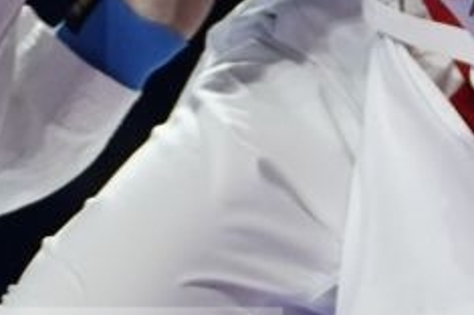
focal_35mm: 1005
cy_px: -226
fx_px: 13214
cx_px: 95
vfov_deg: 1.4
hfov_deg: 2.1
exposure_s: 1/1000
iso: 1600
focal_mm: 131
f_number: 2.8
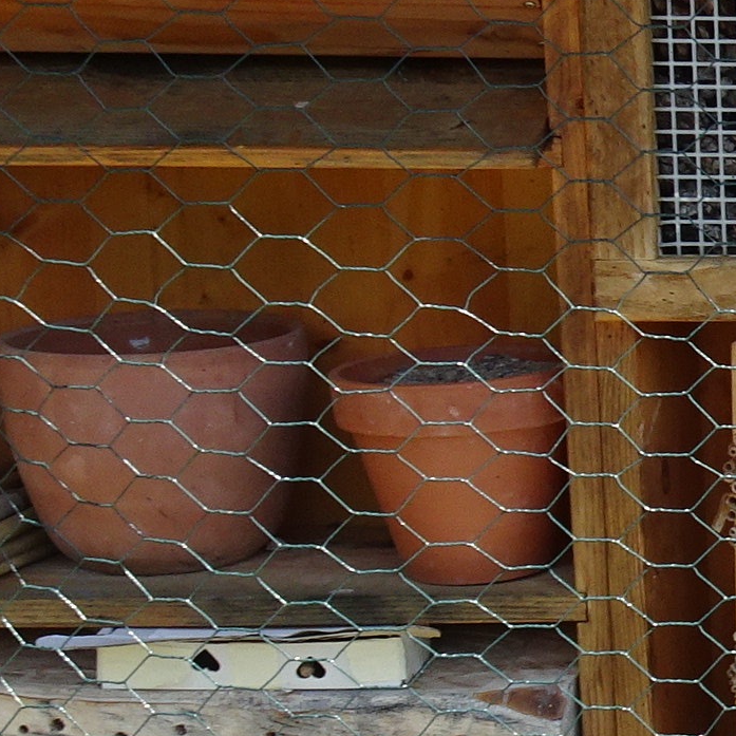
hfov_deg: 13.3
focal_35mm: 111
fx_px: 2670
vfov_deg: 15.7
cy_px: 450
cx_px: 1523
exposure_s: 1/320
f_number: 3.5
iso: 80
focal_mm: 4.12
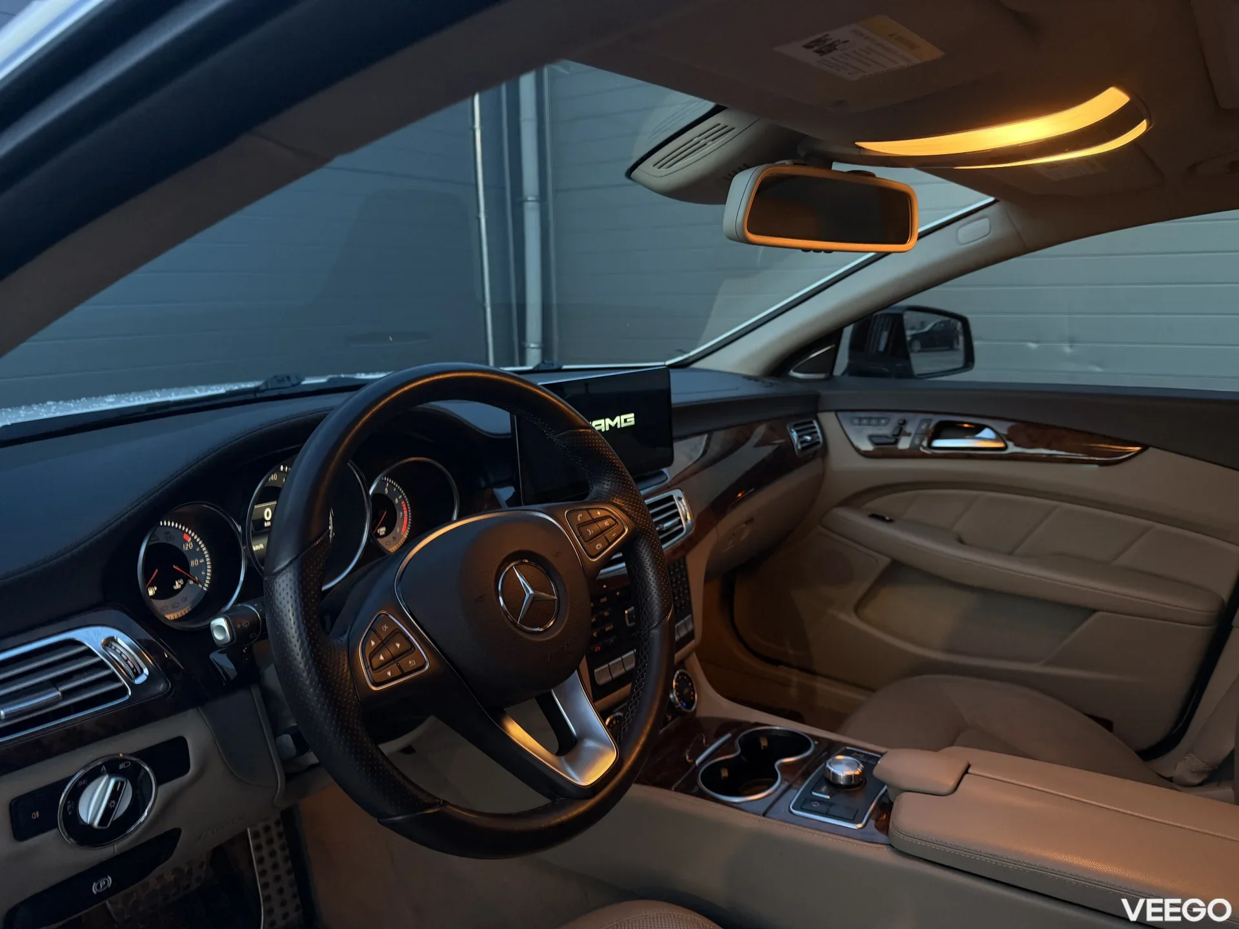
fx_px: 859
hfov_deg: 71.6
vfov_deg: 56.8
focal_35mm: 24
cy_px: 464
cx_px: 620
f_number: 1.78
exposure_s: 1/47
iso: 200
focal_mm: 6.76
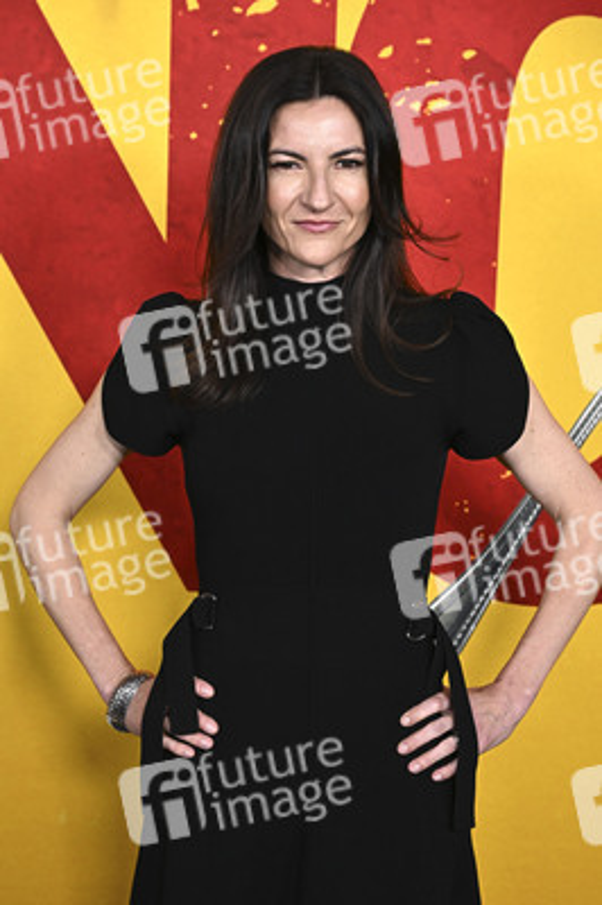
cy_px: 452
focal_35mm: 74
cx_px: 301
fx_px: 1859
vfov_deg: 27.4
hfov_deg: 18.4
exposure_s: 1/250
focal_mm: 74
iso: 2000
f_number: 6.3
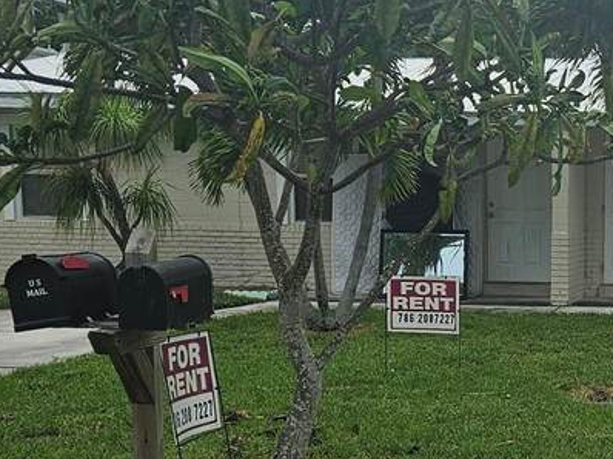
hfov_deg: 24.9
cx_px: 631
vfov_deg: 19.6
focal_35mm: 74
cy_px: 390
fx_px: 1310
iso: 25
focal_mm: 5.4
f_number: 1.8
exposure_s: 1/2790
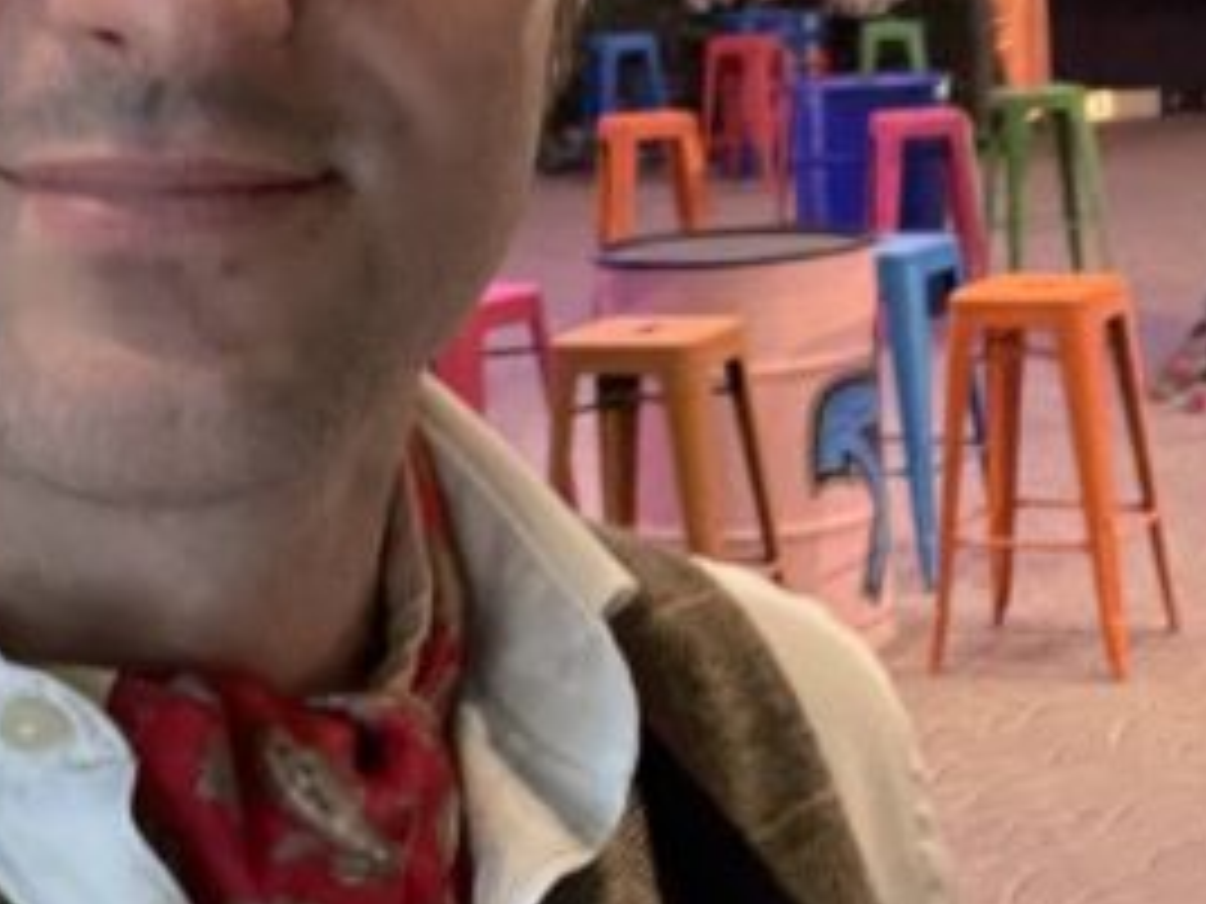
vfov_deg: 16.6
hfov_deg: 21.9
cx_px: 1012
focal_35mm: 88
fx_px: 3066
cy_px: 121
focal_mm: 2.71
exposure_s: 1/25
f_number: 2.2
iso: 640
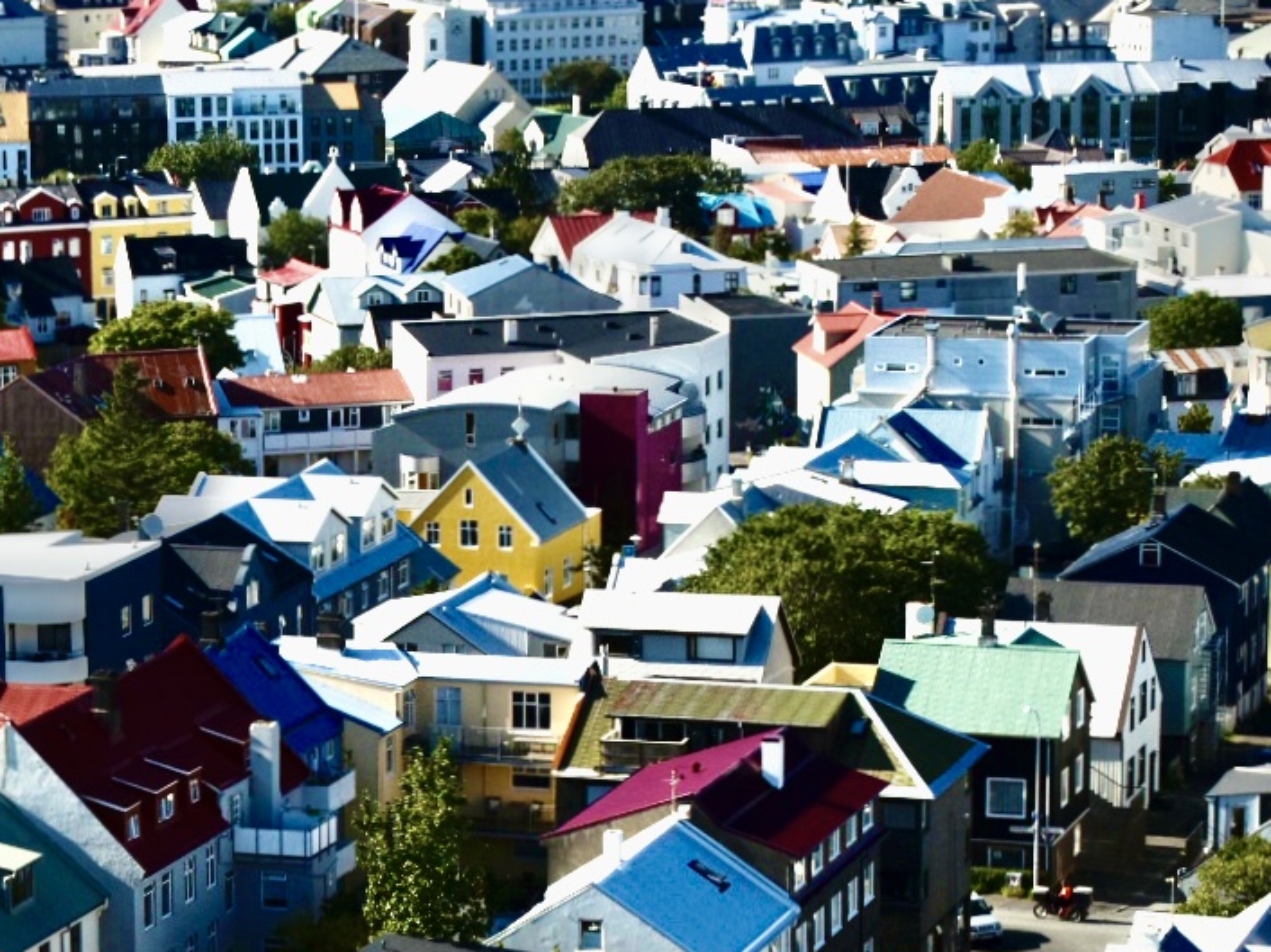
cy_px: 890
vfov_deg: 10.1
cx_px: 168
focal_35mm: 146
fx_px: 5362
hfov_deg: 13.4
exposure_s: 1/4000
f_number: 5
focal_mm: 45
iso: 280
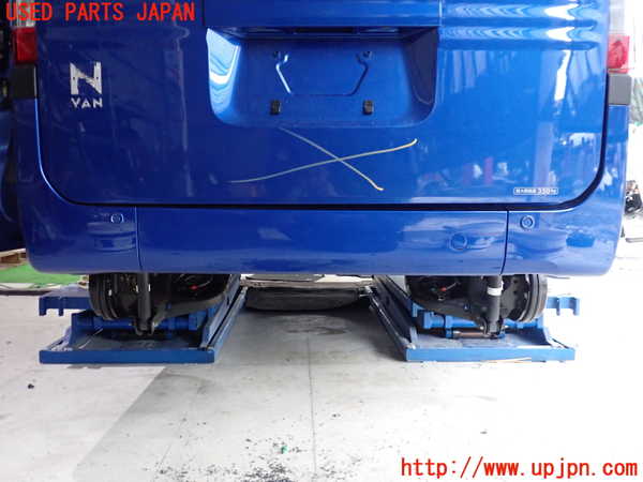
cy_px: 241
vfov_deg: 46.8
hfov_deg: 60.0
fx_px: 557
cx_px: 322
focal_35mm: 30
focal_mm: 5.4
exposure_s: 1/25
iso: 800
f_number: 2.3
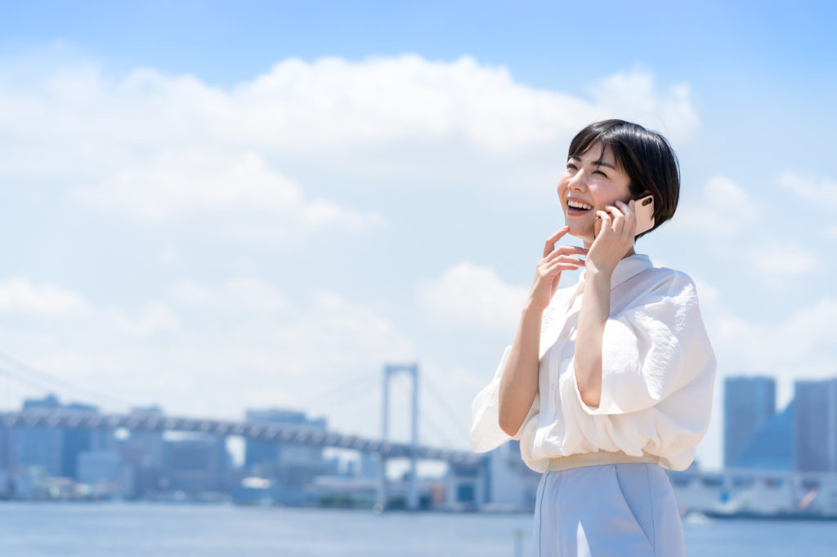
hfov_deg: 23.9
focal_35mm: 85
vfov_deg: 16.1
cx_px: 418
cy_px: 278
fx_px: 1976
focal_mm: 85
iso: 100
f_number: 4.5
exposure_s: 1/1250
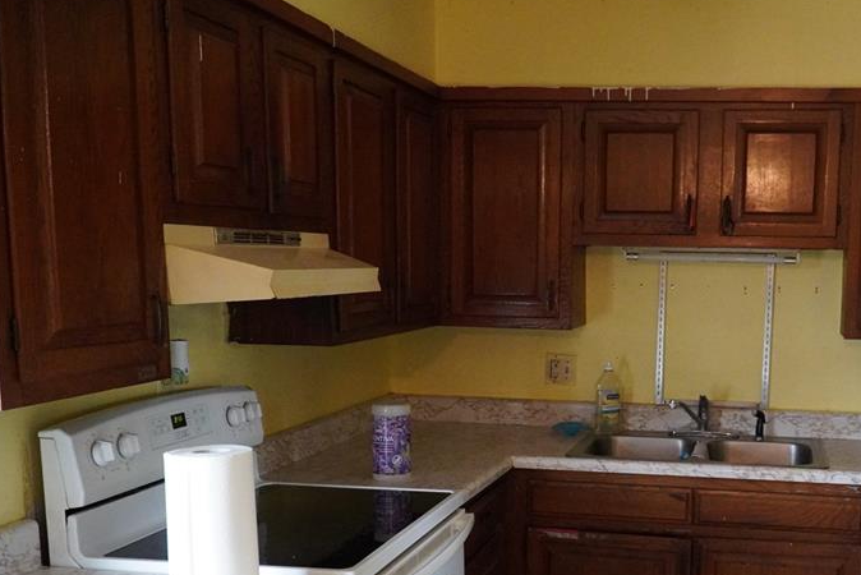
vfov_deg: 32.2
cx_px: 618
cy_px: 417
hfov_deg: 46.1
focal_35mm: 41
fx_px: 981
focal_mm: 18
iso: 6400
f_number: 4
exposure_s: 1/160
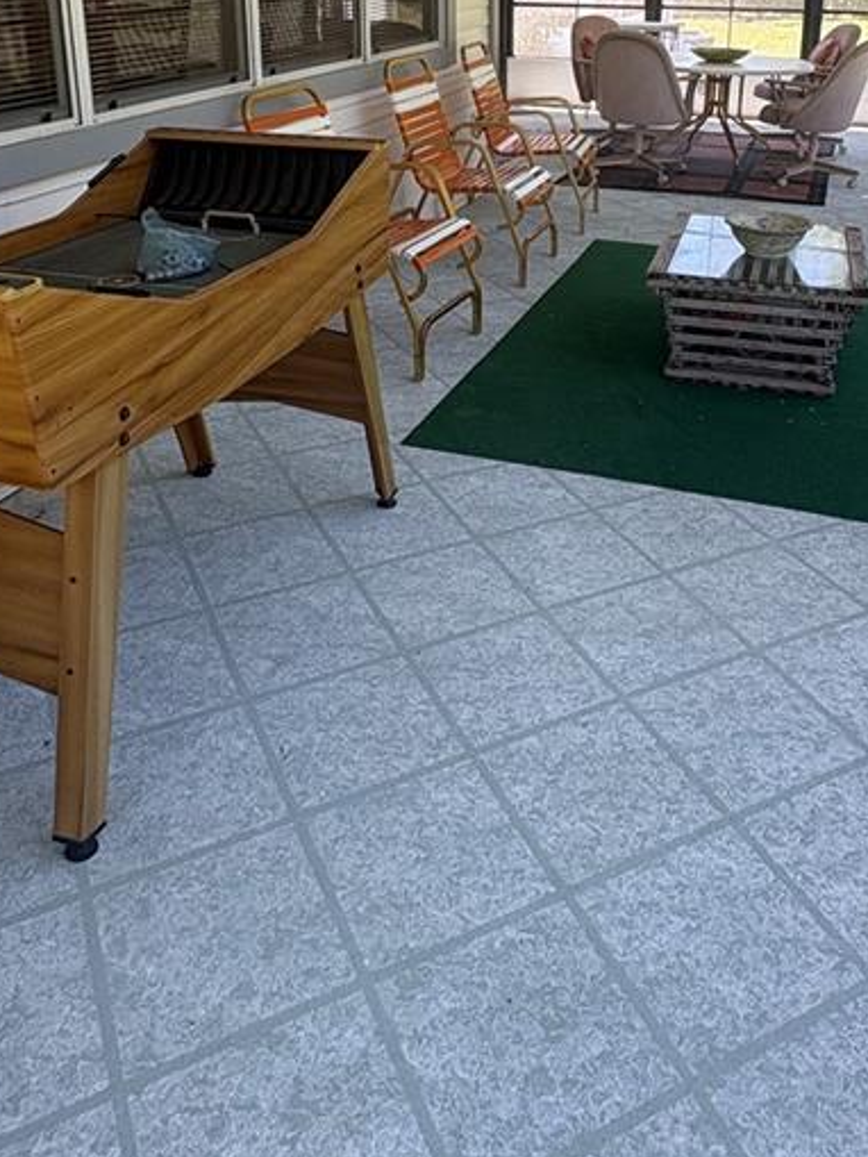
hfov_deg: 42.8
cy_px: 296
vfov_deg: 53.0
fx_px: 1103
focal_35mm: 33
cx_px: 516
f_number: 2.2
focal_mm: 2.22
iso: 64
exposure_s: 1/110
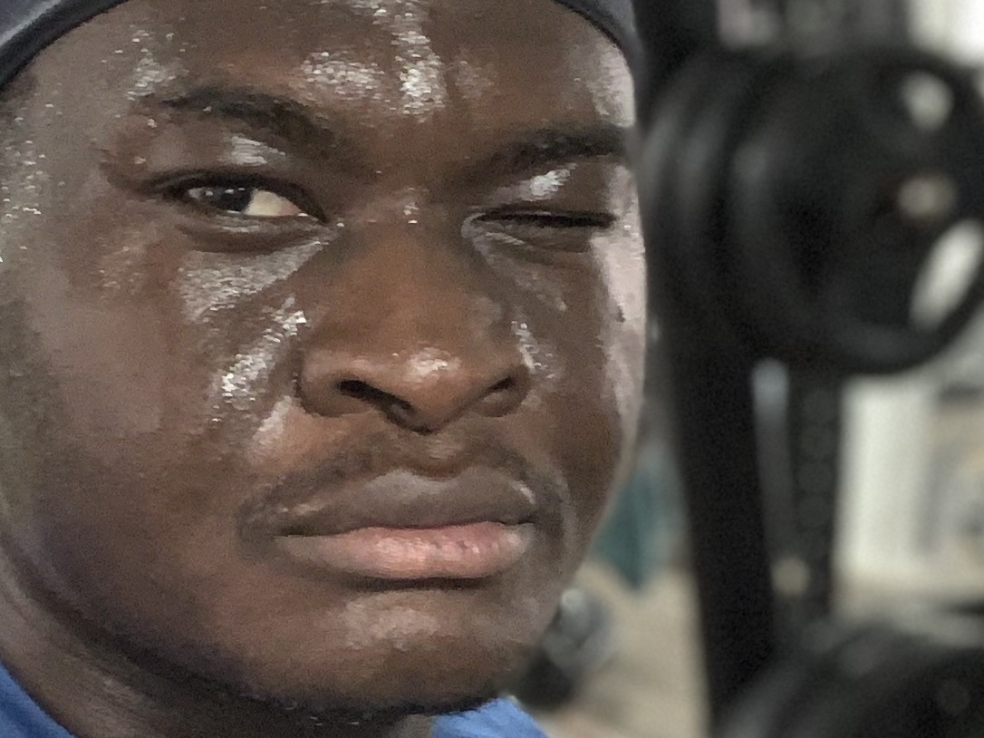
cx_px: 558
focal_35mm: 91
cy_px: 569
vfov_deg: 16.1
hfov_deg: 21.5
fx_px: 2586
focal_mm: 2.87
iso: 250
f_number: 2.2
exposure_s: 1/30
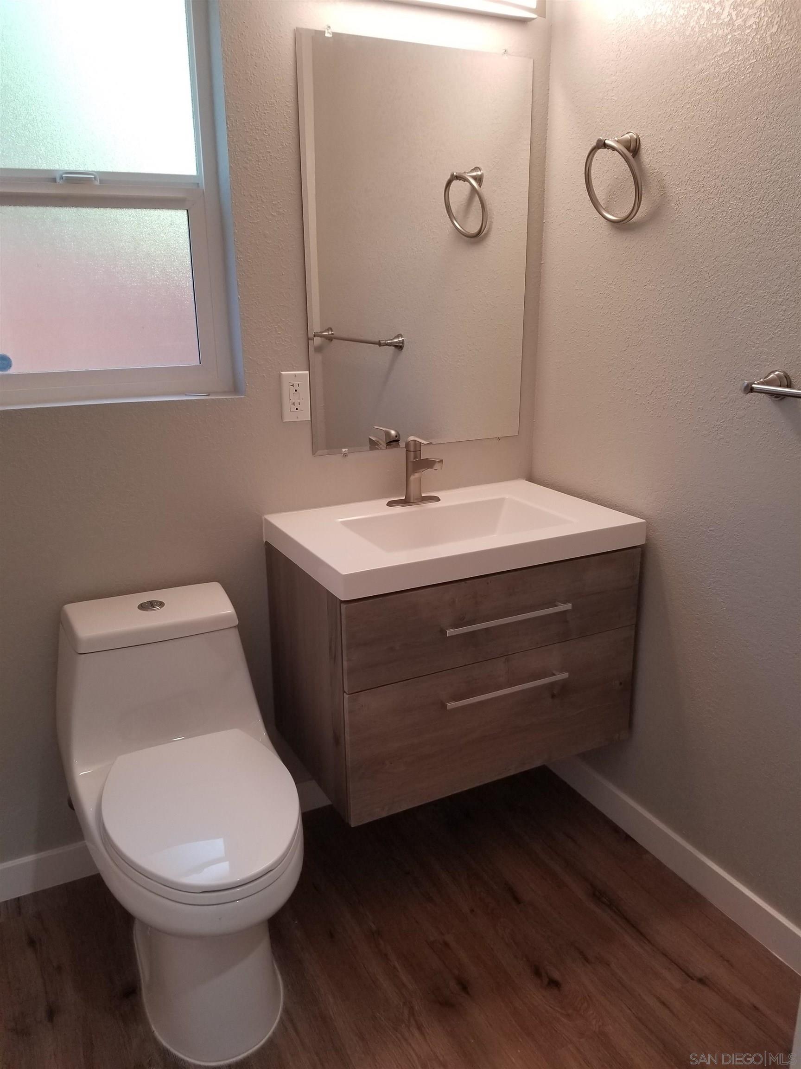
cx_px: 400
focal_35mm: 26
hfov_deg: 53.1
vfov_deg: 67.3
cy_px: 534
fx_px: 802
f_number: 1.7
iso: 80
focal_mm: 4.3
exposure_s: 1/60
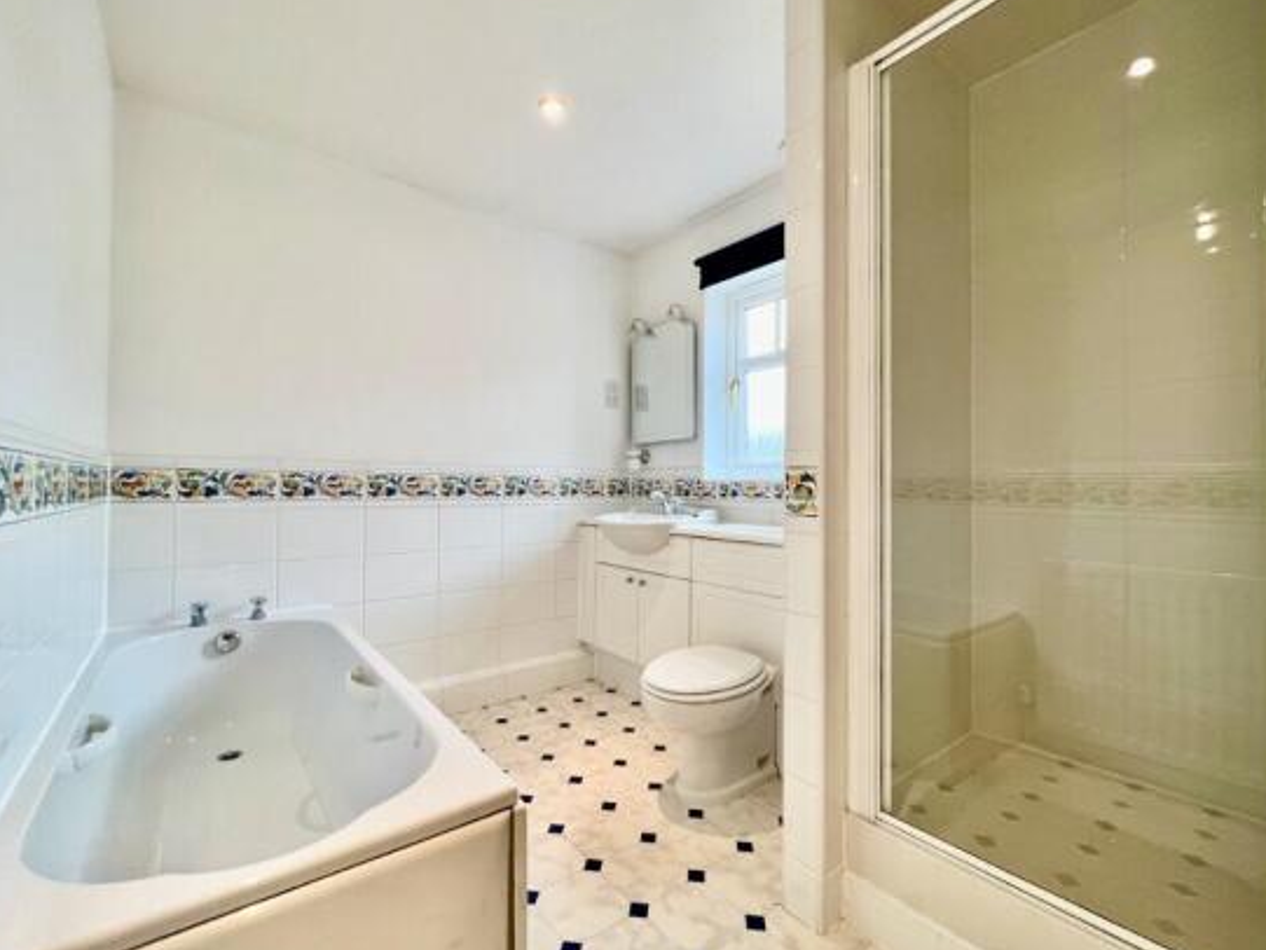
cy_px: 474
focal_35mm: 14
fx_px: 512
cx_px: 621
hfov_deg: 102.0
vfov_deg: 85.7
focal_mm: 1.57
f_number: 1.8
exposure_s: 1/100
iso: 160
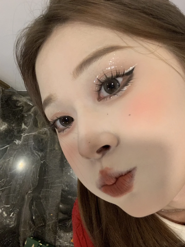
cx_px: 92
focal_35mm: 32
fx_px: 228
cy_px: 124
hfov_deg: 44.2
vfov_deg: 56.8
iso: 250
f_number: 2.2
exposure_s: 1/60
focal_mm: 2.87
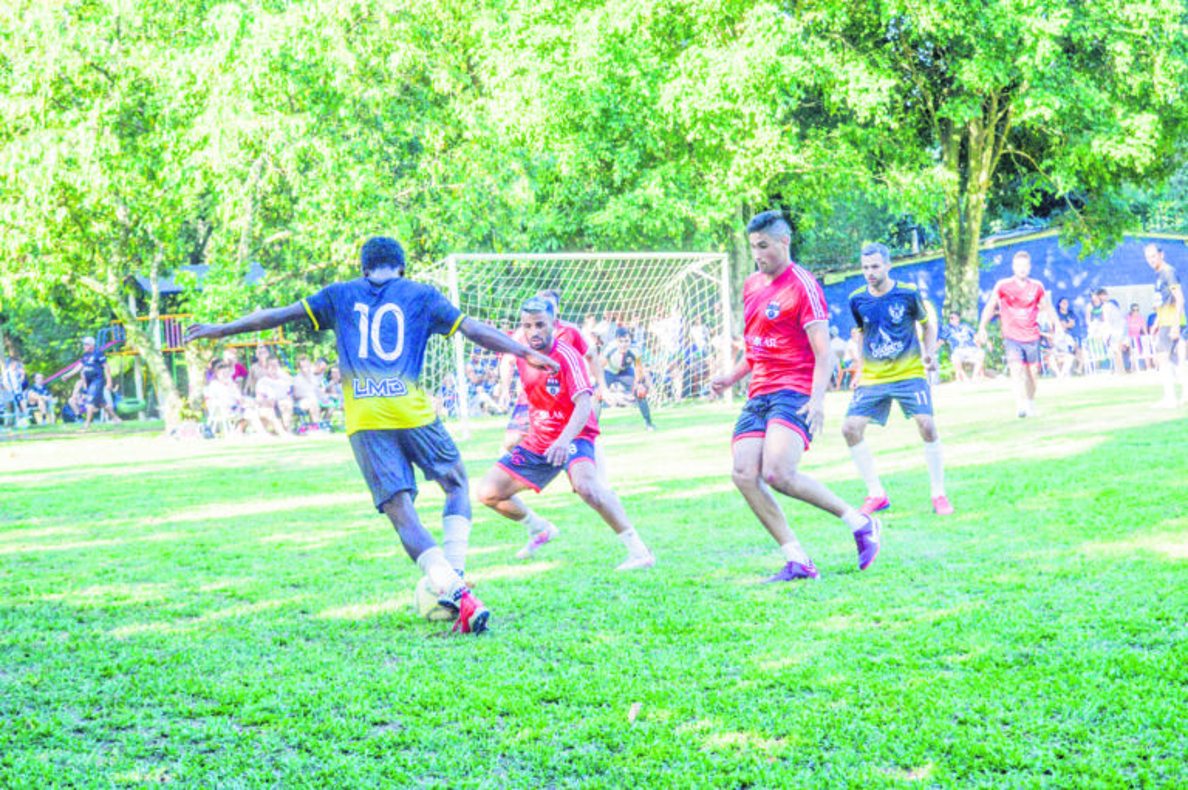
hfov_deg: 33.4
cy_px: 395
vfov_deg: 22.6
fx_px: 1979
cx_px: 594
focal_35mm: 60
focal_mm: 40
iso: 400
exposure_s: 1/640
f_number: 4.8
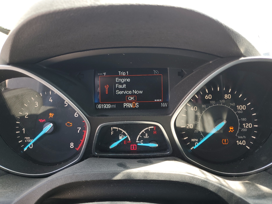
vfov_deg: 53.1
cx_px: 136
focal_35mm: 26
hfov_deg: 67.3
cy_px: 102
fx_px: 204
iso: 50
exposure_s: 1/120
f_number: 1.5
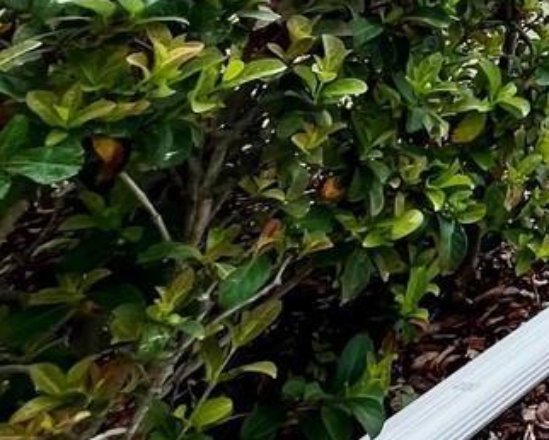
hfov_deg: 16.7
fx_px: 1024
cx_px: 1226
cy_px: -317
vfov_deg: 19.3
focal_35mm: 63
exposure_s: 1/440
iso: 32
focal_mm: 1.57
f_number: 1.8
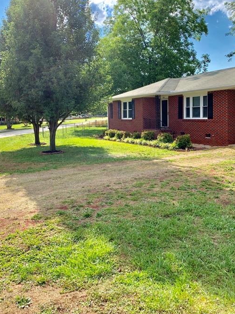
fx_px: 272
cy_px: 134
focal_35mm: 30
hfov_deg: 46.8
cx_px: 119
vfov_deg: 59.7
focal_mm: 4.25
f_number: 1.8
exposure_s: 1/1190
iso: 25
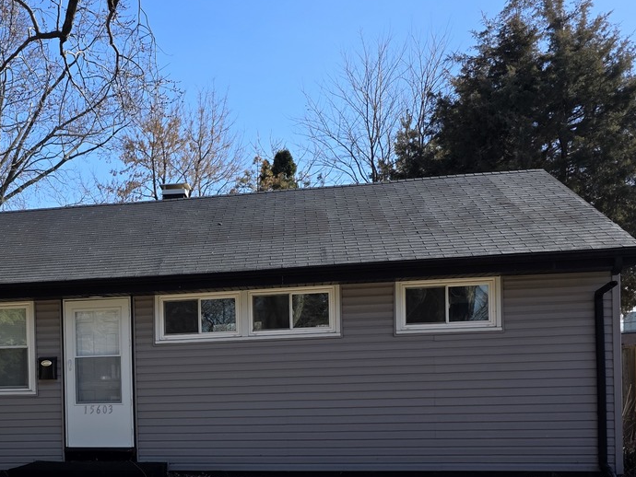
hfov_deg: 37.5
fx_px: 882
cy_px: 390
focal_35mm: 48
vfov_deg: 29.5
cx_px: 83
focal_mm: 6.3
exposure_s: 1/3075
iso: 80
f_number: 1.7
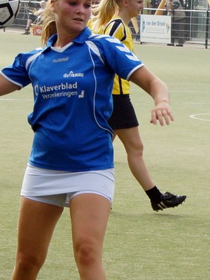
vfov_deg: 13.1
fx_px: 1215
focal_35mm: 150
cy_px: 90
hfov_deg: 9.8
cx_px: 7
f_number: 6.3
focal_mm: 45
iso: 320
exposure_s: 1/640
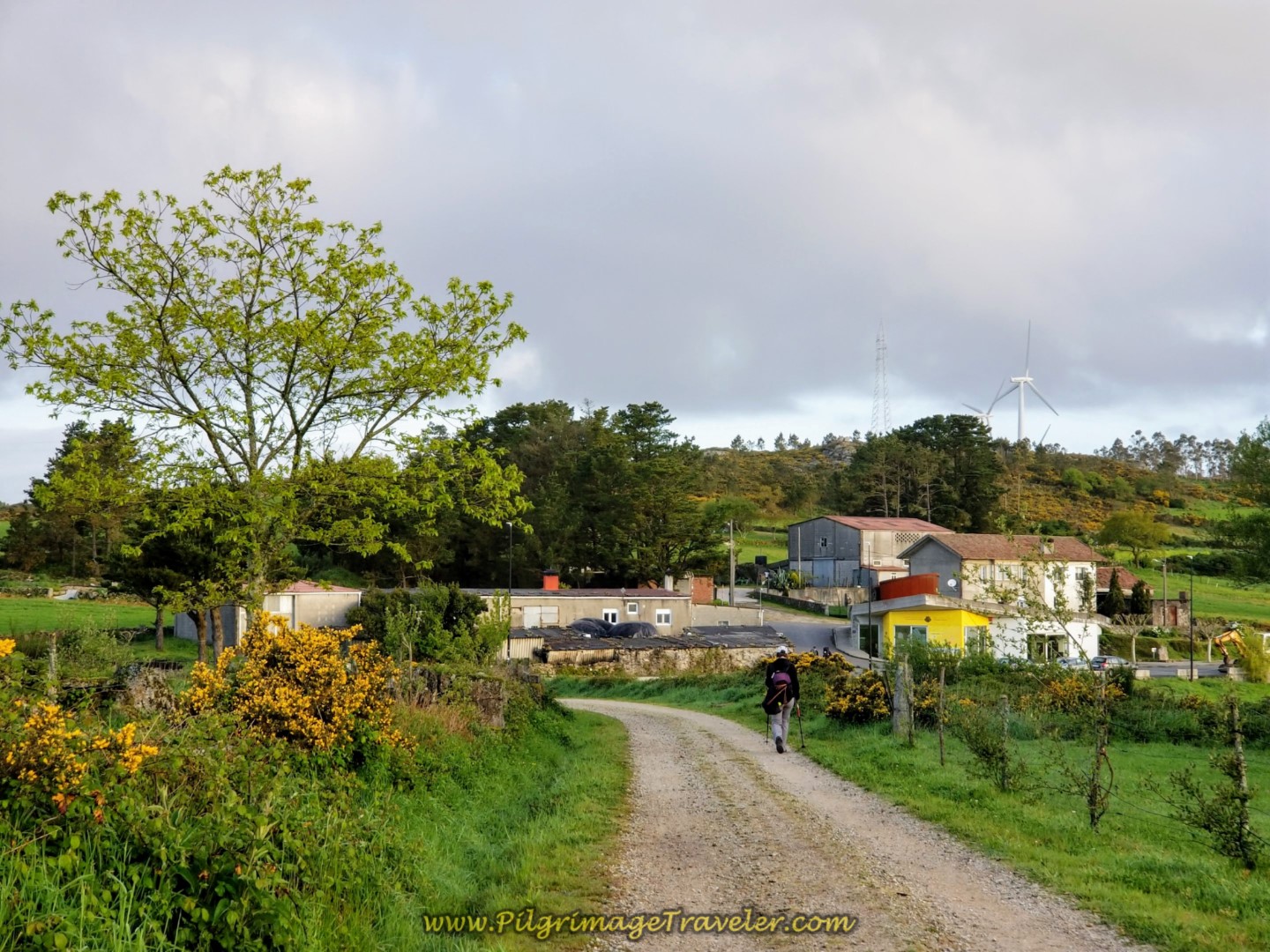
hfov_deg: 36.8
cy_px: 476
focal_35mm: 52
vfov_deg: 28.0
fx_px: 1908
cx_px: 635
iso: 25
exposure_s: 1/123
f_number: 2.4
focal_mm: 6
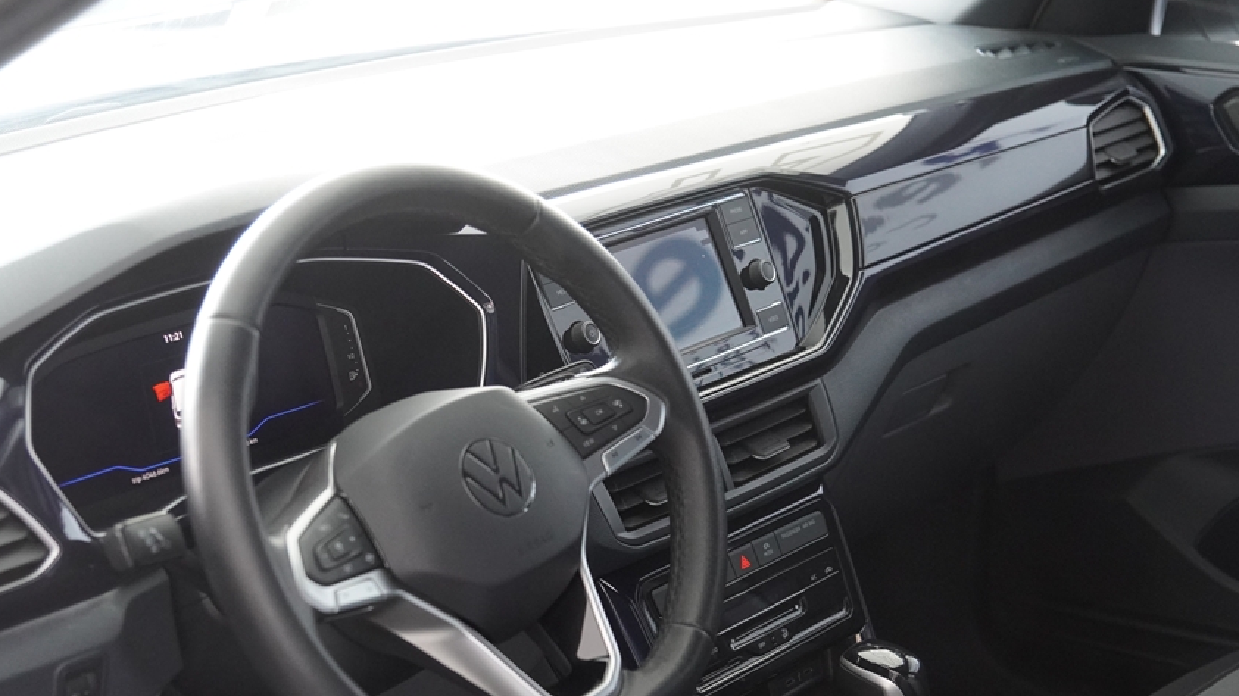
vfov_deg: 18.4
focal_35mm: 65
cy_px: 480
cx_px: 528
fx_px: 2135
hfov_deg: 32.3
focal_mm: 34
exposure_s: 1/160
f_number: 2.8
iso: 2000
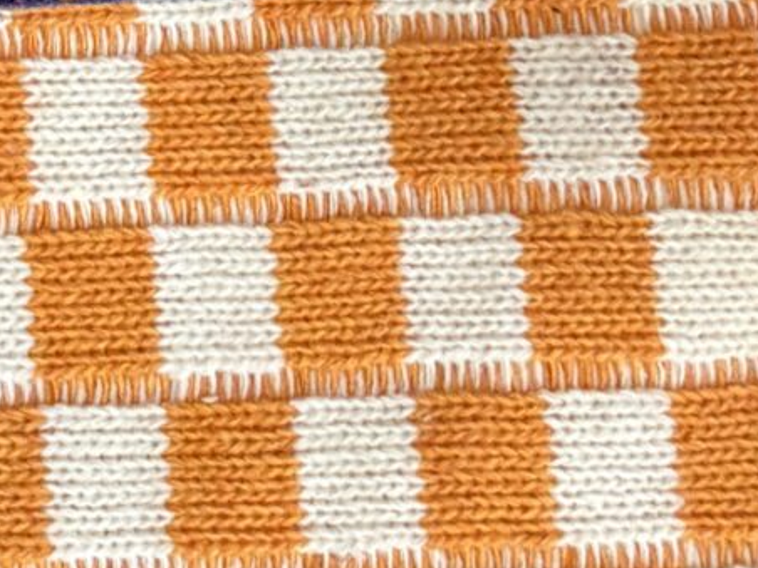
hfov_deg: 14.4
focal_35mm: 136
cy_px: -166
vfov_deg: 10.7
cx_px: 174
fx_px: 2978
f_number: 1.78
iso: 400
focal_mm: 6.76
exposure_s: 1/60
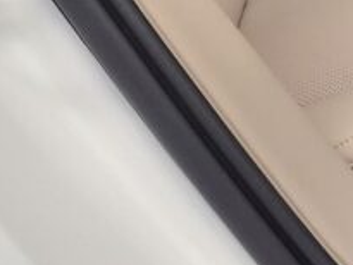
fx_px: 1173
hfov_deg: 14.2
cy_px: -332
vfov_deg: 11.2
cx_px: 711
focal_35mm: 115
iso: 320
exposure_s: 1/100
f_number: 1.8
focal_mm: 5.4
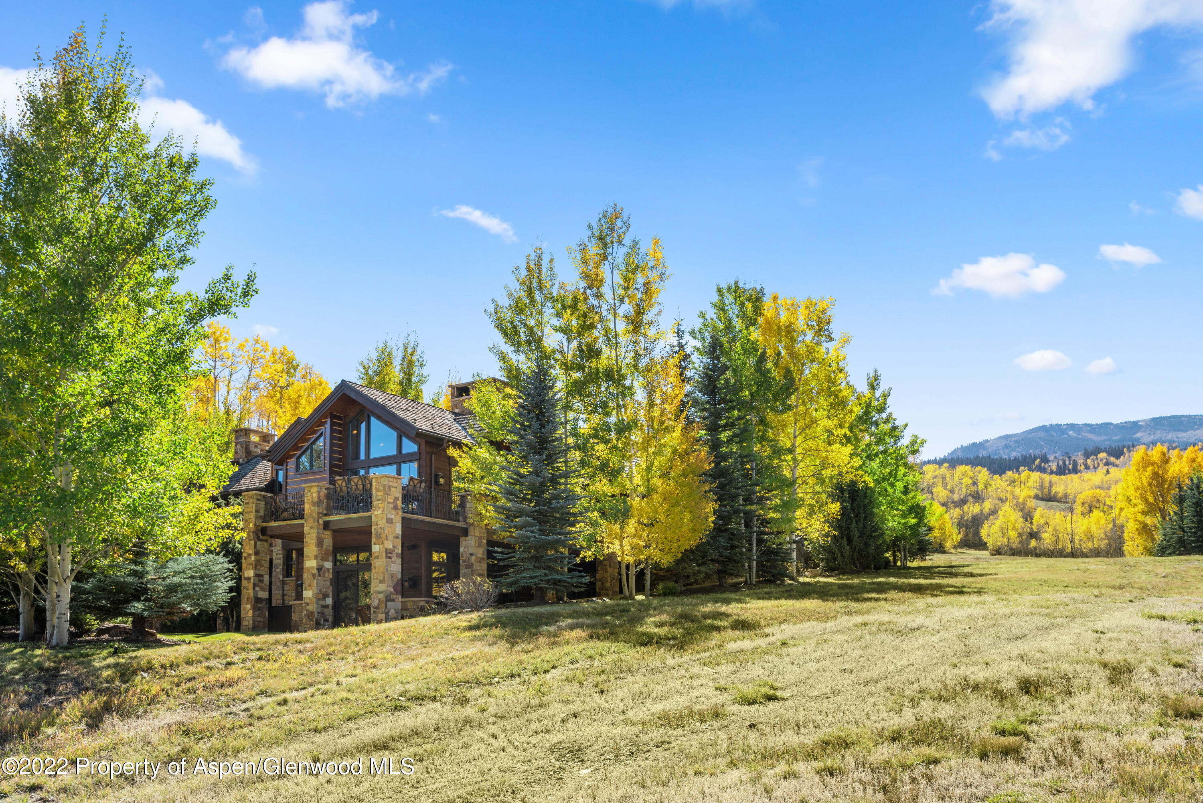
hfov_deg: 61.9
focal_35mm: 30
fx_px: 1003
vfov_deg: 43.6
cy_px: 402
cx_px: 602
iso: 100
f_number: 16
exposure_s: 1/5
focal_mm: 30
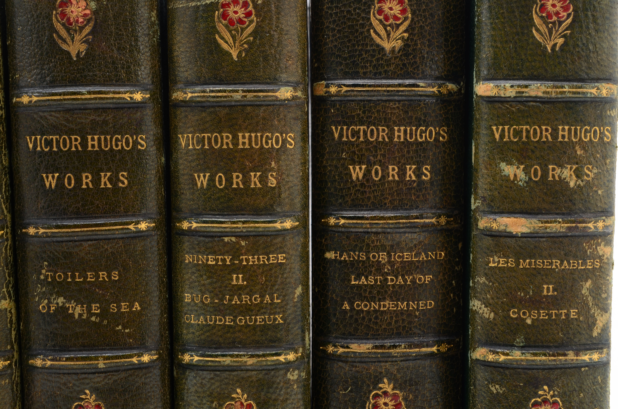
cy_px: 204
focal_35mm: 68
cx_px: 309
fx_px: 1156
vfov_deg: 20.1
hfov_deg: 29.9
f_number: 18
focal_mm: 45
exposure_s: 1/160
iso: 100
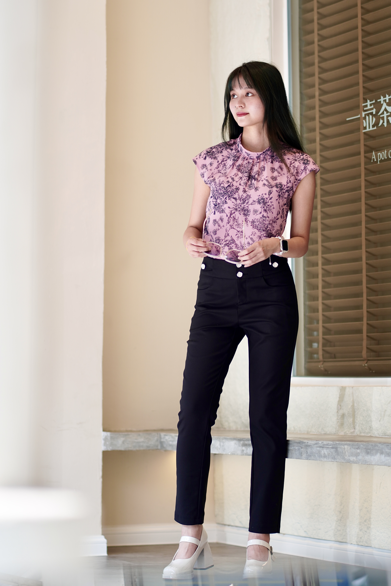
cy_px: 293
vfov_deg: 16.1
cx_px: 196
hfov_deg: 10.8
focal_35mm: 128
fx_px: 2077
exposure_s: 1/500
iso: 100
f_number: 1.8
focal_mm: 85
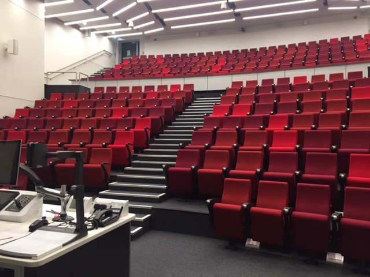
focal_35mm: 29
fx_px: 310
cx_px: 185
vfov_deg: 48.2
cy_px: 138
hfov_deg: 61.7
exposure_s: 1/33
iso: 64
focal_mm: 4.15
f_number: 2.2
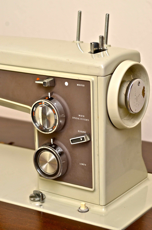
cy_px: 115
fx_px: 687
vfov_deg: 19.0
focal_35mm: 108
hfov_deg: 12.6
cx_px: 76
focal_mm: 72
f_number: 6.3
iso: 500
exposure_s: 1/60
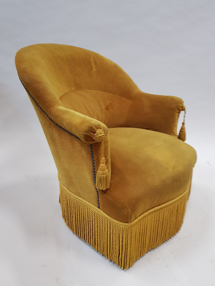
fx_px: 215
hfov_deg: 53.1
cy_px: 143
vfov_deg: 67.3
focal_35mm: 26
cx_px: 108
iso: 200
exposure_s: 1/33
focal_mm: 4.2
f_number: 1.7
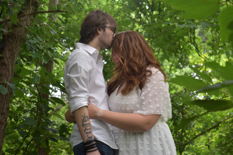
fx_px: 330
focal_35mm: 51
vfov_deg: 26.5
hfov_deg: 38.9
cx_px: 116
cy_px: 78
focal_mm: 34
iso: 320
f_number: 4.5
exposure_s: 1/125
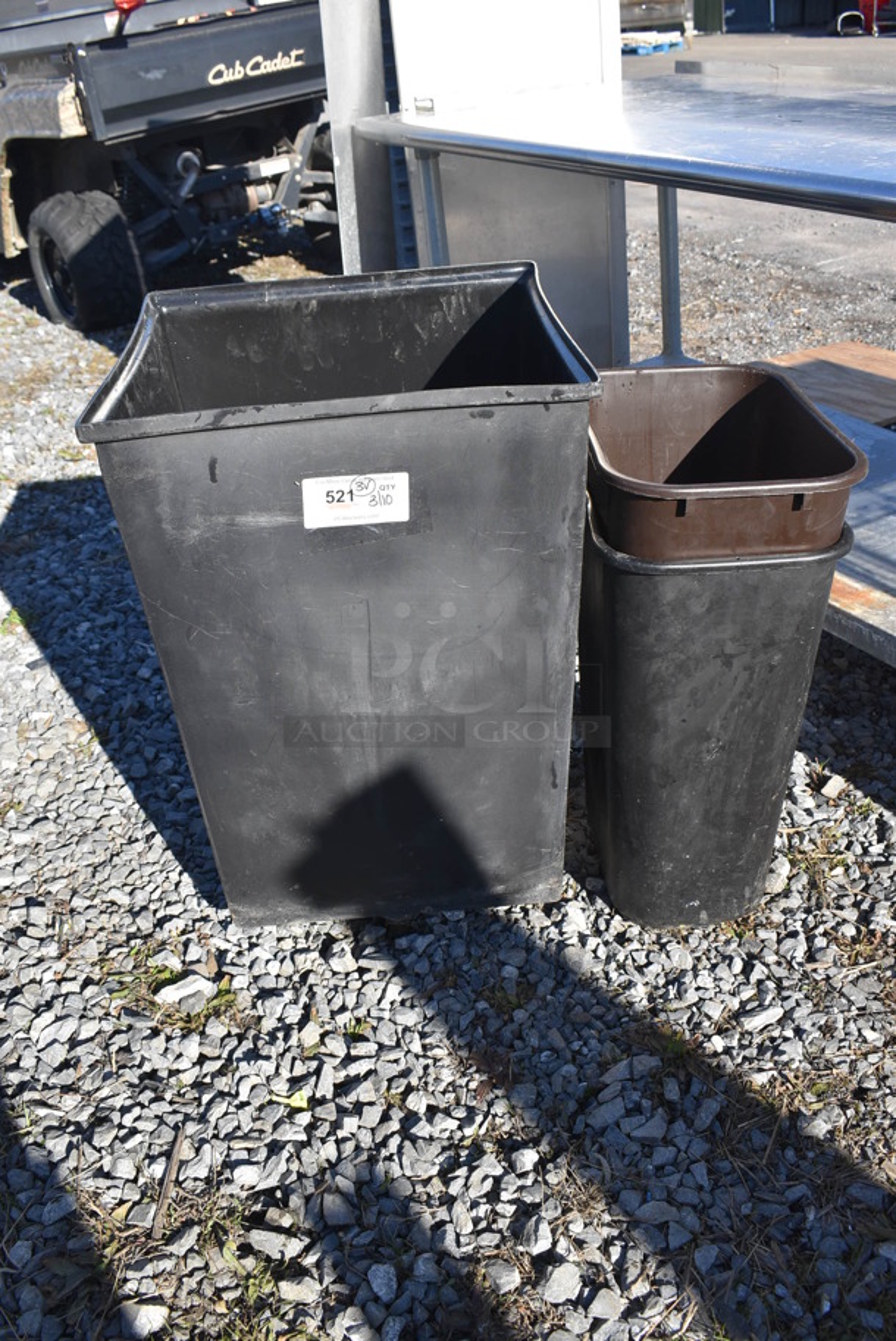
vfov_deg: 57.2
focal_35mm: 33
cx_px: 448
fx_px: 1230
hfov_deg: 40.0
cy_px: 670
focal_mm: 22
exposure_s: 1/320
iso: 200
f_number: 7.1
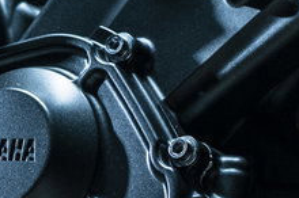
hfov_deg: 5.3
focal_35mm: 386
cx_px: -58
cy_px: 120
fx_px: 3201
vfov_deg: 3.6
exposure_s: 1/30
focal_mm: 35
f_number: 2.5
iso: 250
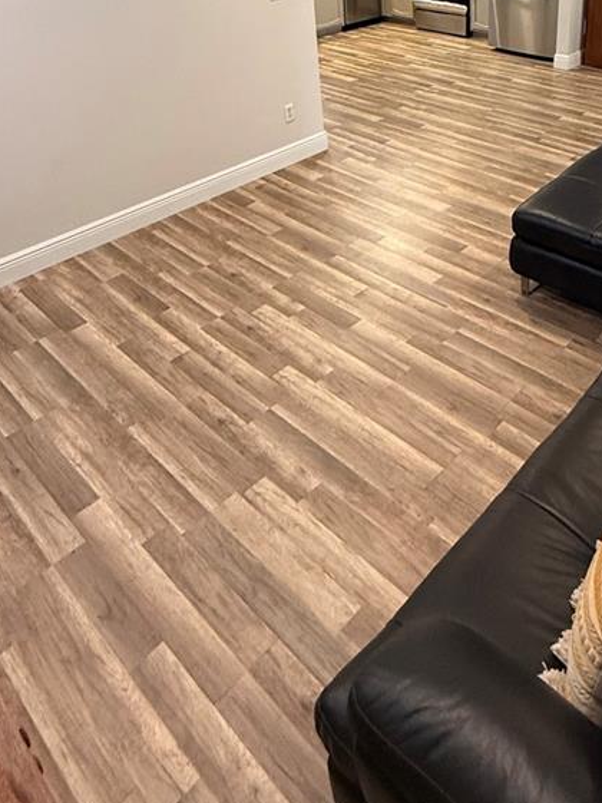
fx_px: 696
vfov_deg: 54.9
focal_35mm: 30
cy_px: 136
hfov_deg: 45.6
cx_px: 430
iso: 400
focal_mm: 2.22
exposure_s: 1/60
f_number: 2.2
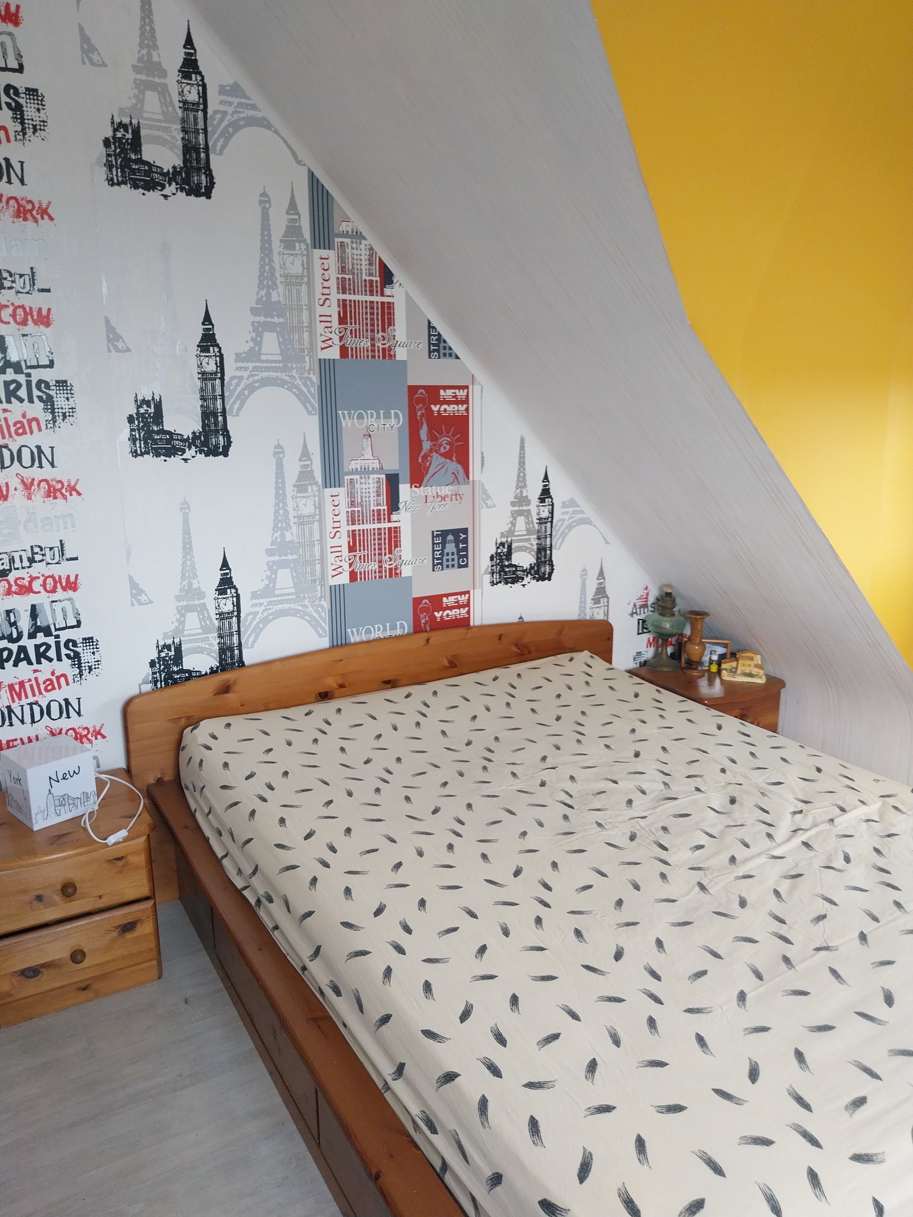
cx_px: 456
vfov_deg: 67.3
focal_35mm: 26
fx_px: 914
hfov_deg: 53.1
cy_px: 608
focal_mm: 4
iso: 50
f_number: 1.8
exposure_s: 1/50
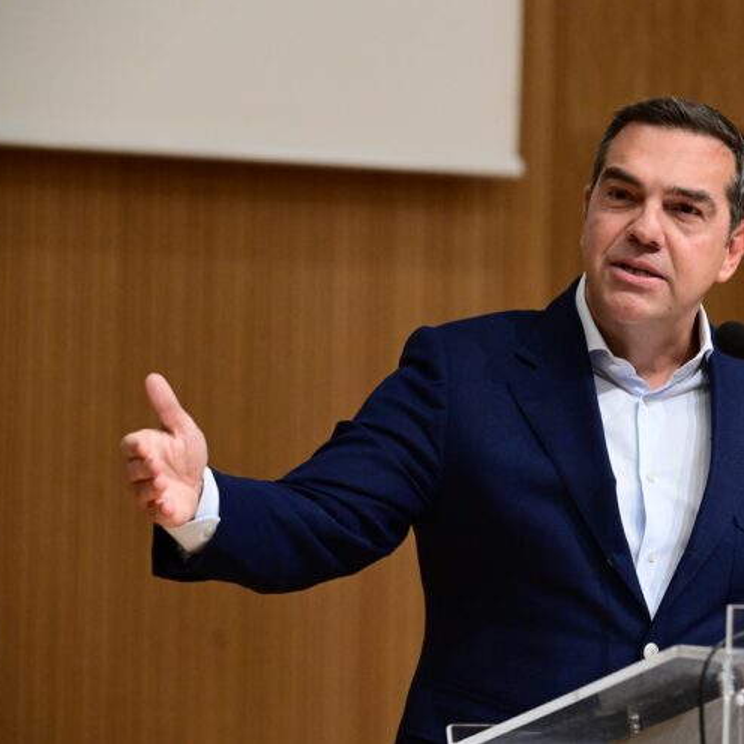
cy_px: 370
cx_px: 540
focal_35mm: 167
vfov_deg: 10.5
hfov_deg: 10.5
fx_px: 4061
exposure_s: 1/320
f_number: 4.5
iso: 8000
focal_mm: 130
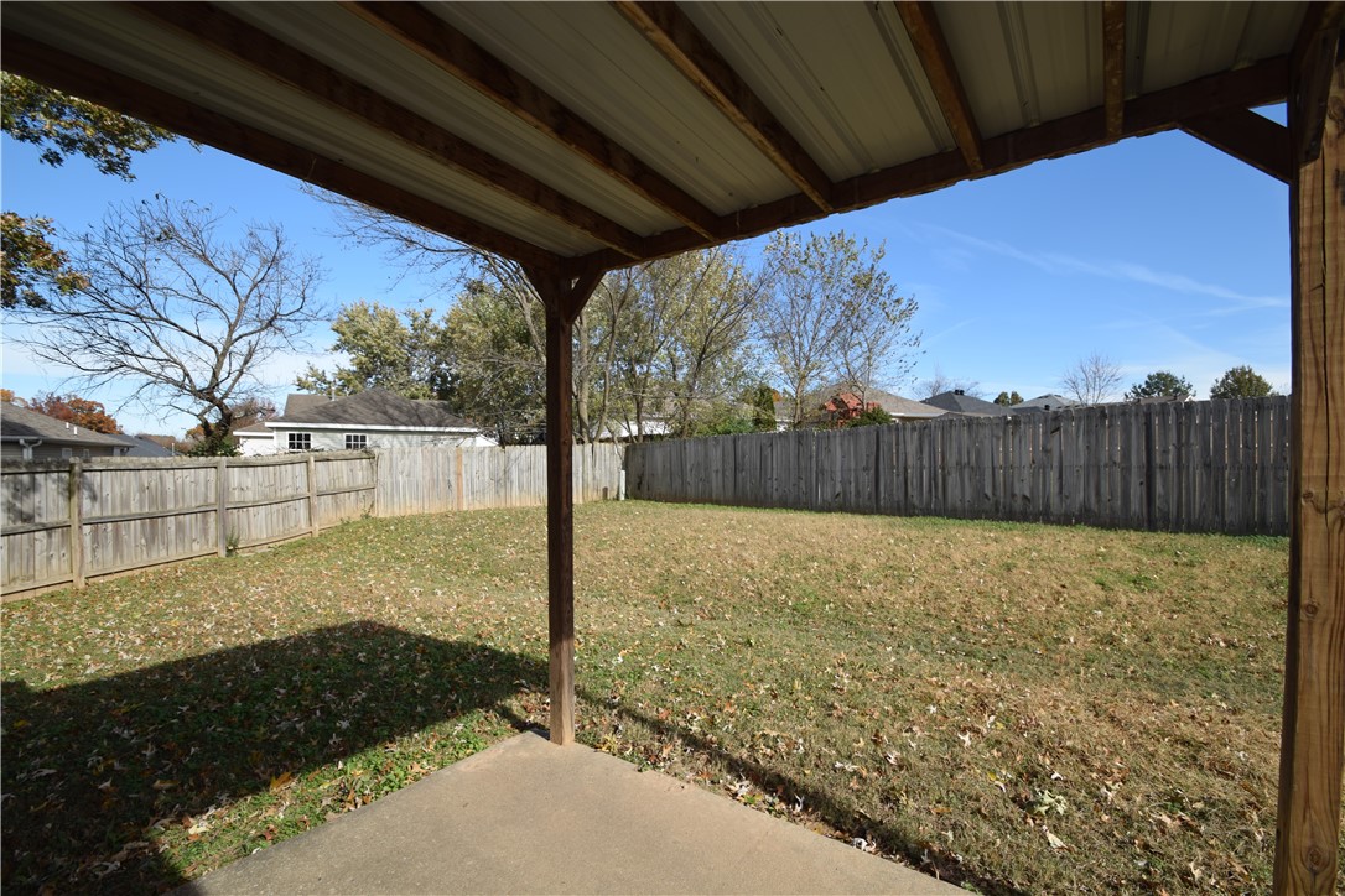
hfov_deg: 100.4
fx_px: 560
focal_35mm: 15
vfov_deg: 77.3
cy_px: 448
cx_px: 672
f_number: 7.1
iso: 100
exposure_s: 1/200
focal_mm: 10
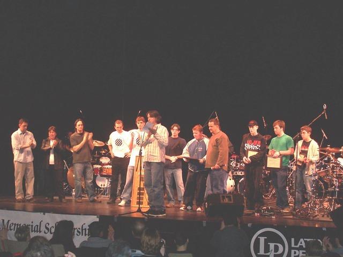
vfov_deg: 20.7
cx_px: 172
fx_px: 704
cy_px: 128
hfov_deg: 27.4
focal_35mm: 71
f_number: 4
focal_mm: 10.8
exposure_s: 1/90
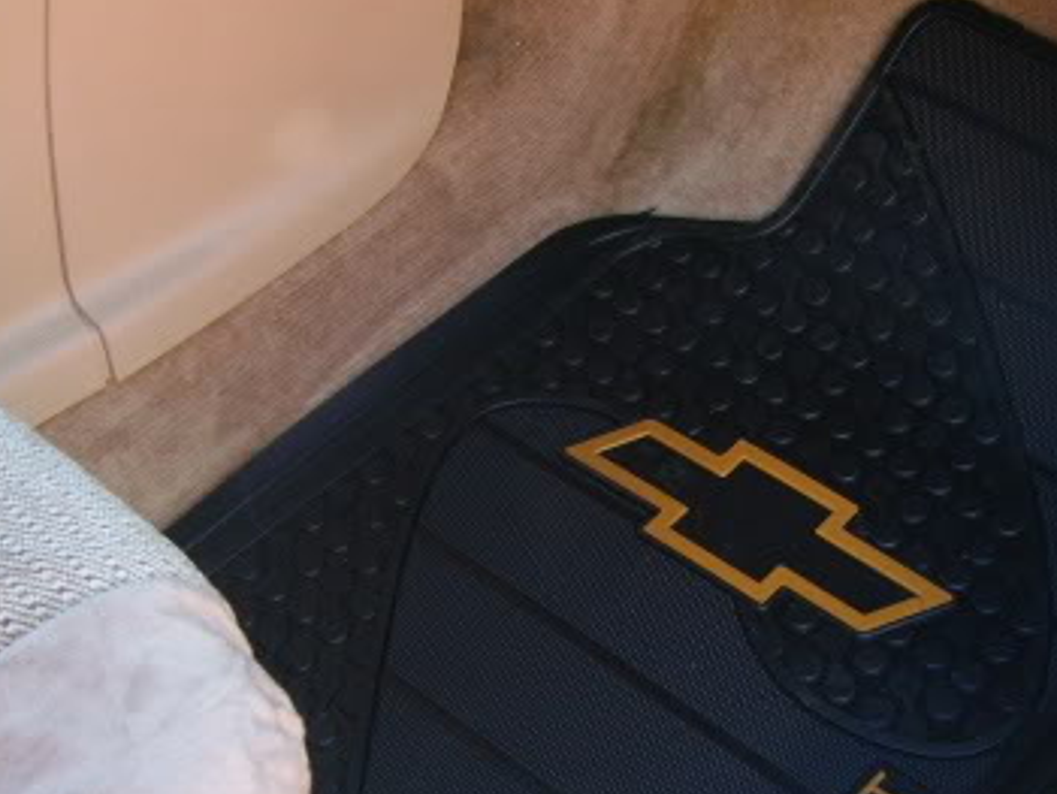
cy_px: 616
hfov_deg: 30.0
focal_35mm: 64
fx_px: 1956
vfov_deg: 22.7
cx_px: 734
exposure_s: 1/30
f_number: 2.8
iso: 139
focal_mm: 5.8
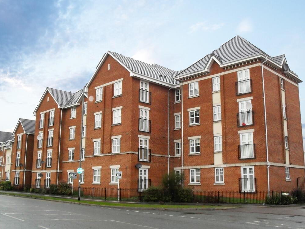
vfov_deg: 39.7
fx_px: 317
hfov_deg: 51.4
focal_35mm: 36
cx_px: 154
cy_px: 116
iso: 160
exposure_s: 1/180
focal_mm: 6.3
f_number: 3.2
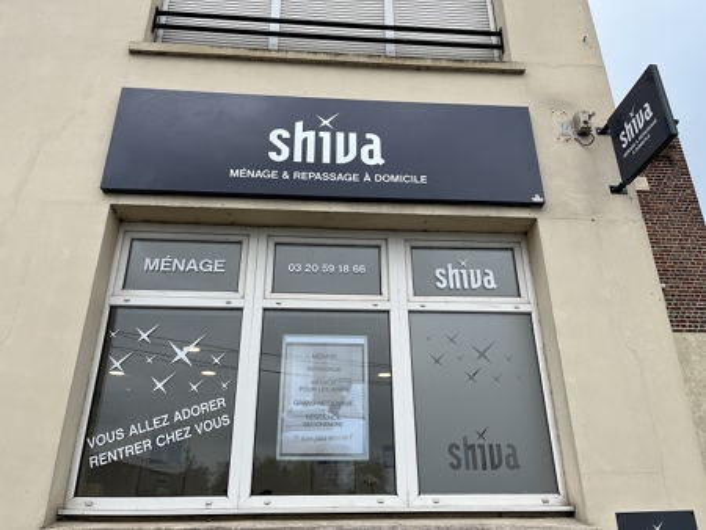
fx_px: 531
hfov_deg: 67.3
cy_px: 265
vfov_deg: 53.1
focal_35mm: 26
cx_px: 353
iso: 50
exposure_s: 1/1600
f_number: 1.6
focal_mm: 5.1
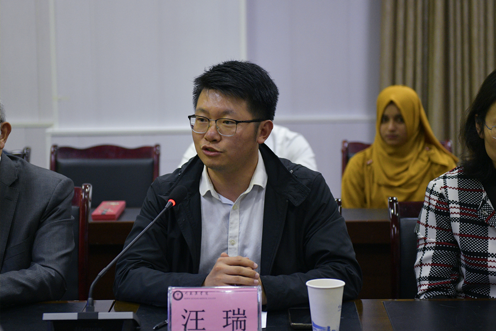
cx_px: 248
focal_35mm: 70
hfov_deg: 28.8
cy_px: 166
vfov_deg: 19.5
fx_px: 964
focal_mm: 70
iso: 3200
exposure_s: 1/320
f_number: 3.2
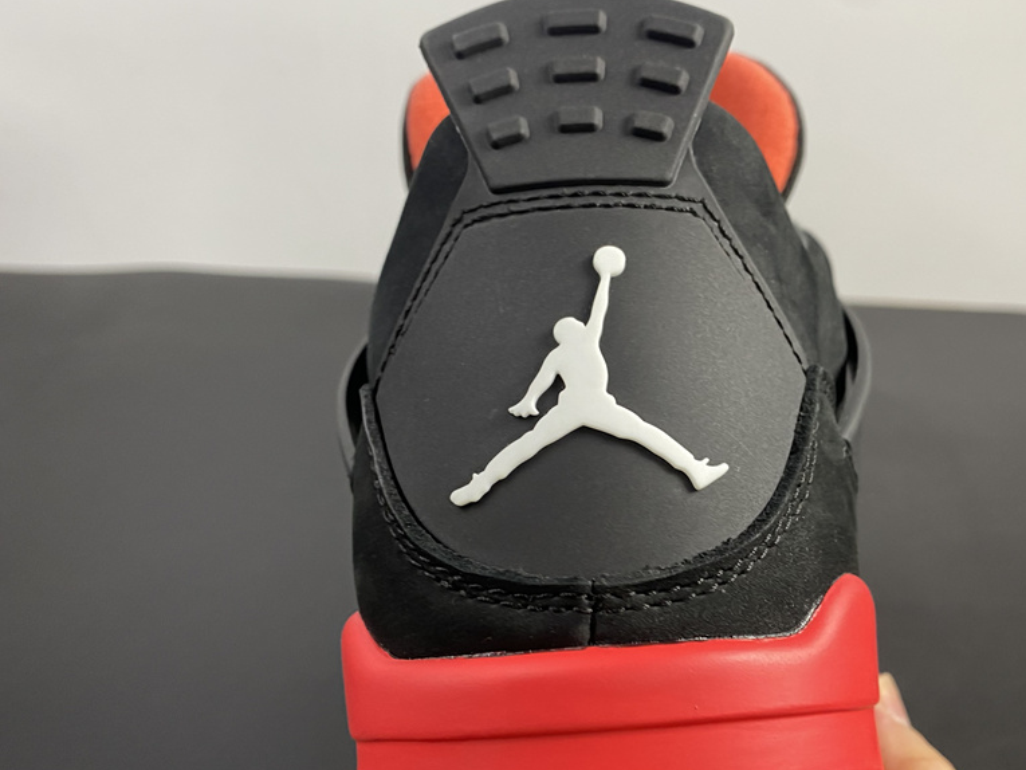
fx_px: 1008
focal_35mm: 34
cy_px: 441
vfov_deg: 41.7
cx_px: 606
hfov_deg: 53.6
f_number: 1.8
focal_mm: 4.25
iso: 80
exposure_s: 1/50
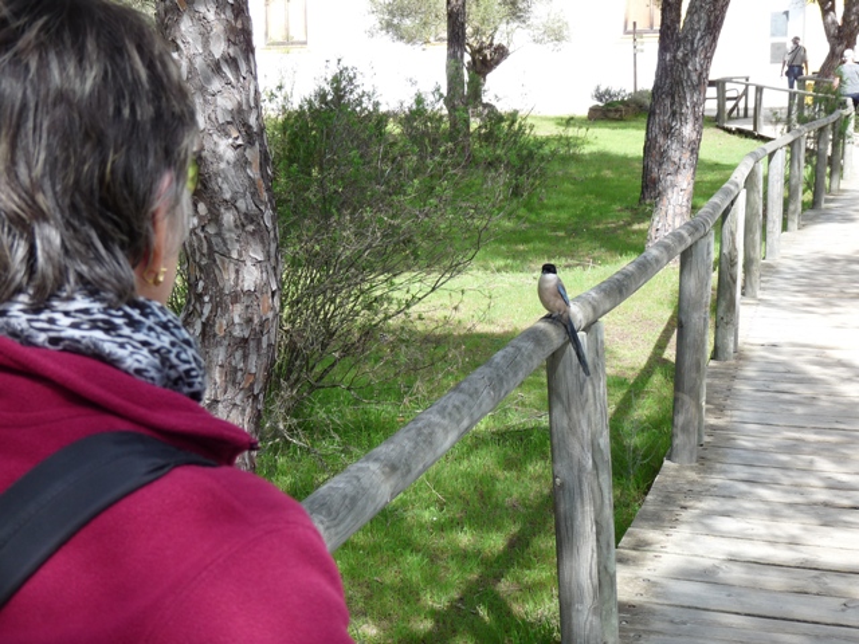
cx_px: 430
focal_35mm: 59
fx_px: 1464
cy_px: 322
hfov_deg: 32.7
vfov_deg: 24.8
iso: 100
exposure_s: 1/200
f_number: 4
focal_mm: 10.4
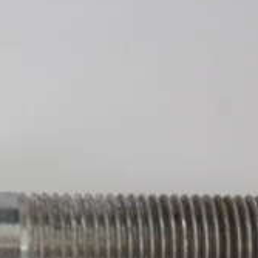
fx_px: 2631
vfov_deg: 5.6
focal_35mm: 312
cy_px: 227
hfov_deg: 5.6
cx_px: 90
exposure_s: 1/10
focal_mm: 68
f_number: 8
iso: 800
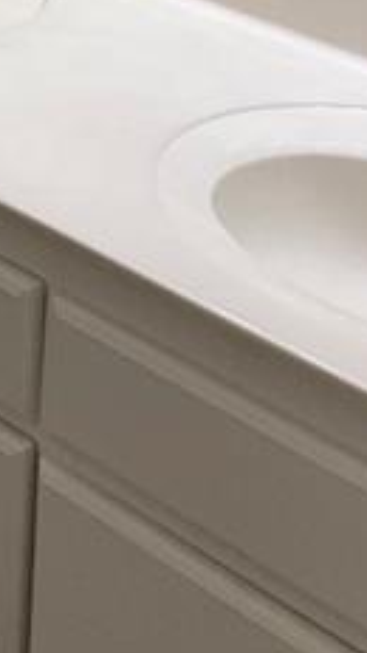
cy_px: -155
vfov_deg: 19.1
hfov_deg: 11.2
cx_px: -136
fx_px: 1816
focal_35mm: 105
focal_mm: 3
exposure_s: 1/60
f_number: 1.8
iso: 80
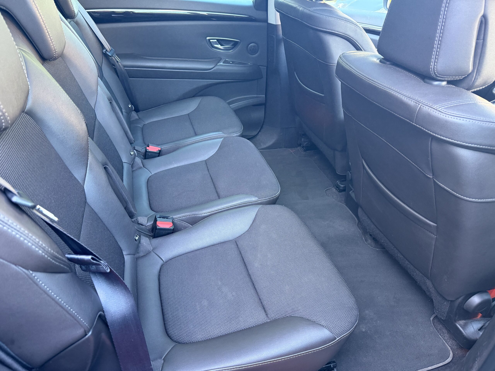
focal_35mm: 24
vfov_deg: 56.8
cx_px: 248
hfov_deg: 71.6
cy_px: 186
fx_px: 343
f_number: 1.78
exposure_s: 1/60
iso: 320
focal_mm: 6.76
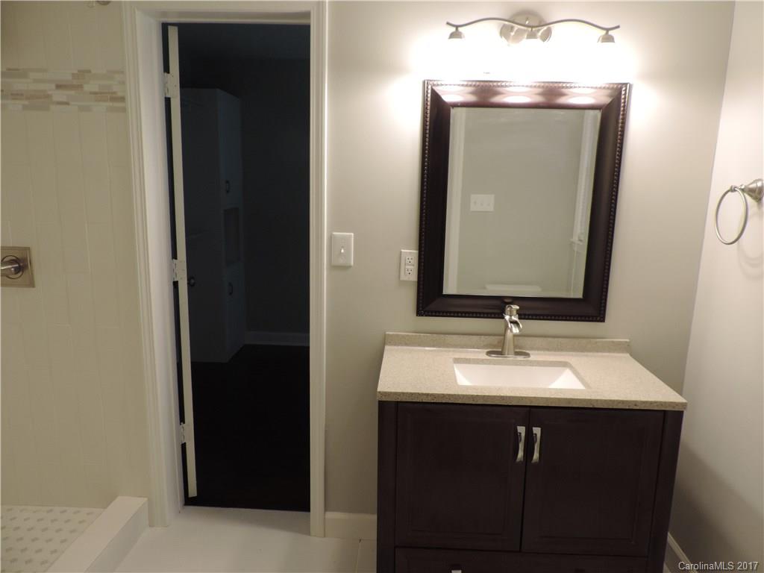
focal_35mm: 24
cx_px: 382
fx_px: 530
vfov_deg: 56.8
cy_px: 286
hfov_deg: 71.6
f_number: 3
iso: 250
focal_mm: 4.3
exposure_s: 1/30
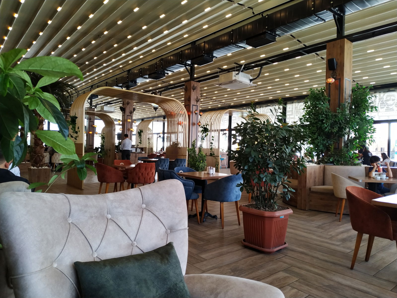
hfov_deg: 71.6
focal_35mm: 24
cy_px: 149
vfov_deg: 56.8
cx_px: 198
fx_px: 275
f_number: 1.9
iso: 250
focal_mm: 3.94
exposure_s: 1/100
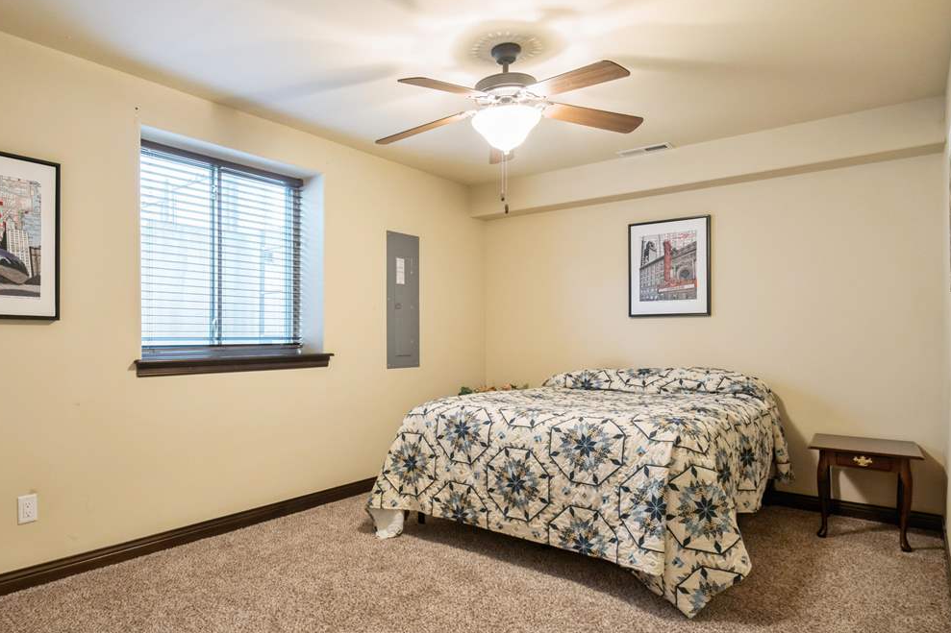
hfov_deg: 77.8
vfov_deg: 57.2
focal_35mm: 22
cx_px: 388
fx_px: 581
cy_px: 328
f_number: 9
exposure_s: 1/5
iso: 800
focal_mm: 17
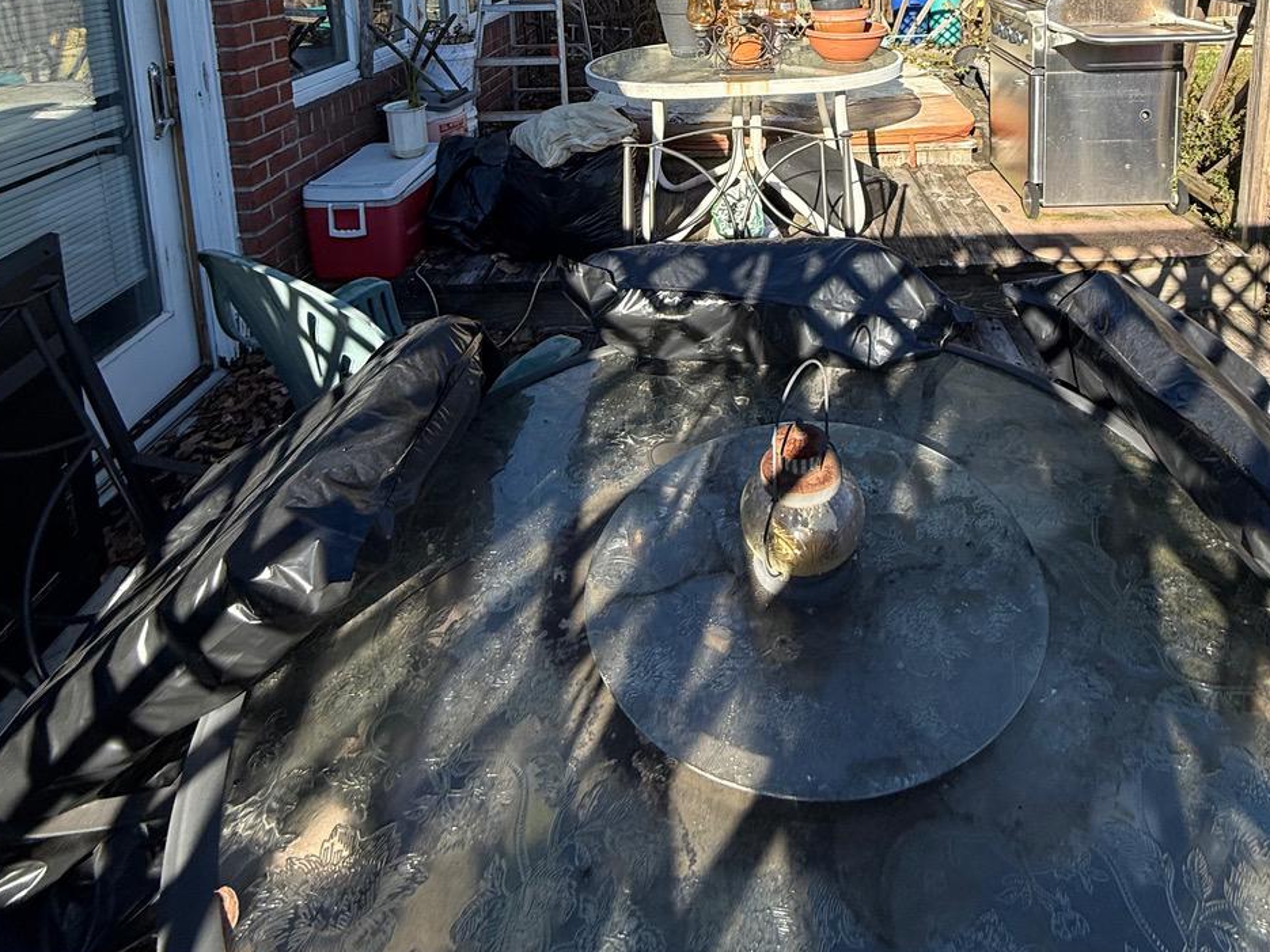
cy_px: 29
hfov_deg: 73.1
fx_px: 844
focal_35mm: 23
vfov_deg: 49.5
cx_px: 765
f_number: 2.2
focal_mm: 2.22
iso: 50
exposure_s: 1/942
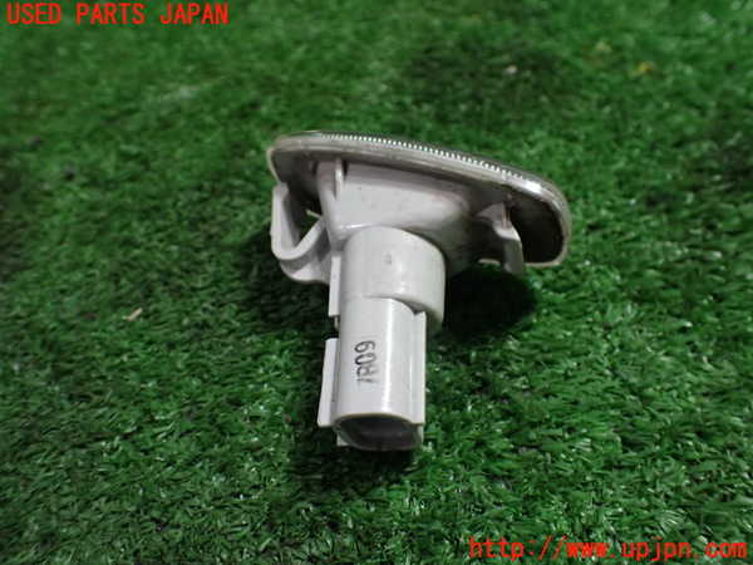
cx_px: 376
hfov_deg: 60.0
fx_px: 653
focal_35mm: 30
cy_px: 282
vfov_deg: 46.8
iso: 640
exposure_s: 1/125
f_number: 2.3
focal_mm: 5.4
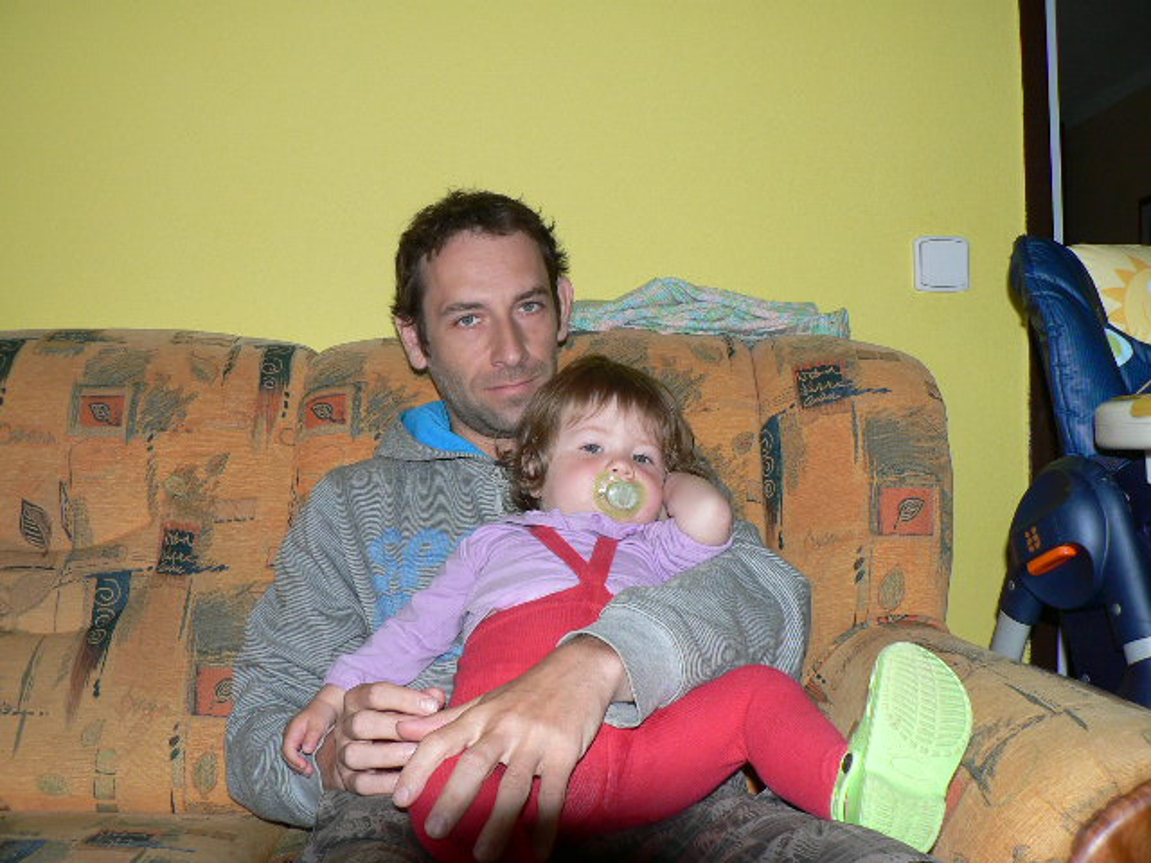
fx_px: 1164
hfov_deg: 52.6
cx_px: 576
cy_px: 432
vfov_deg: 40.7
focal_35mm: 35
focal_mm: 6
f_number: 2.8
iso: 100
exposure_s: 1/60
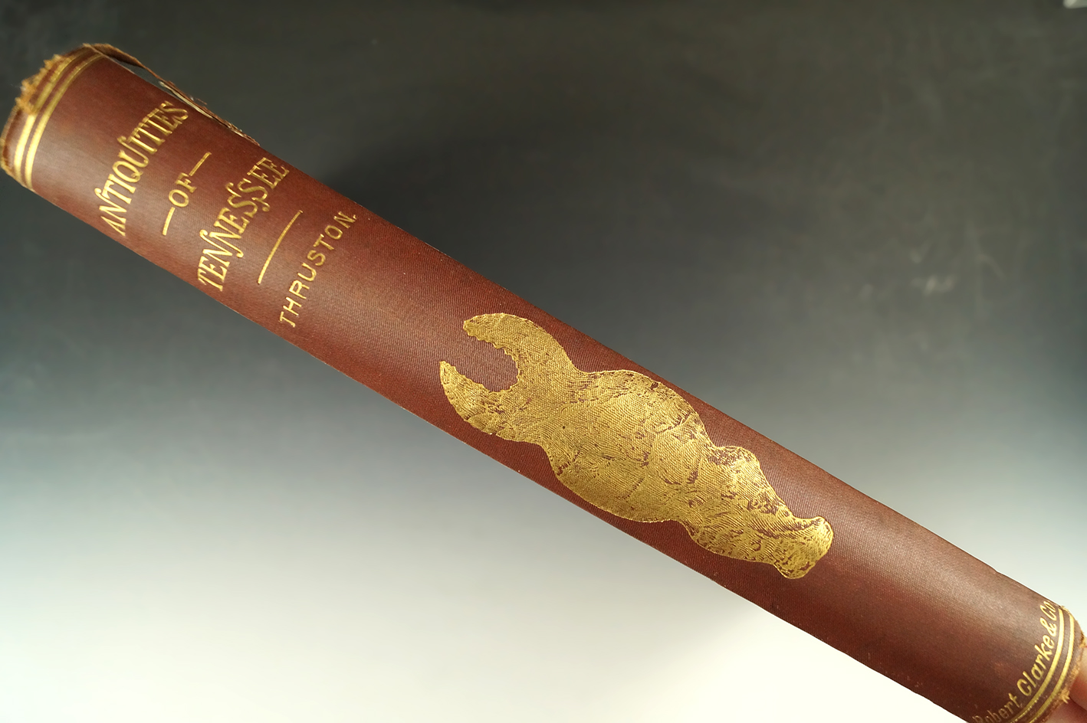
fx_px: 905
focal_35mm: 30
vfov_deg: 43.6
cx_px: 544
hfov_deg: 62.0
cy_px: 362
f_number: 5
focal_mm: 20
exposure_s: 1/100
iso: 1600
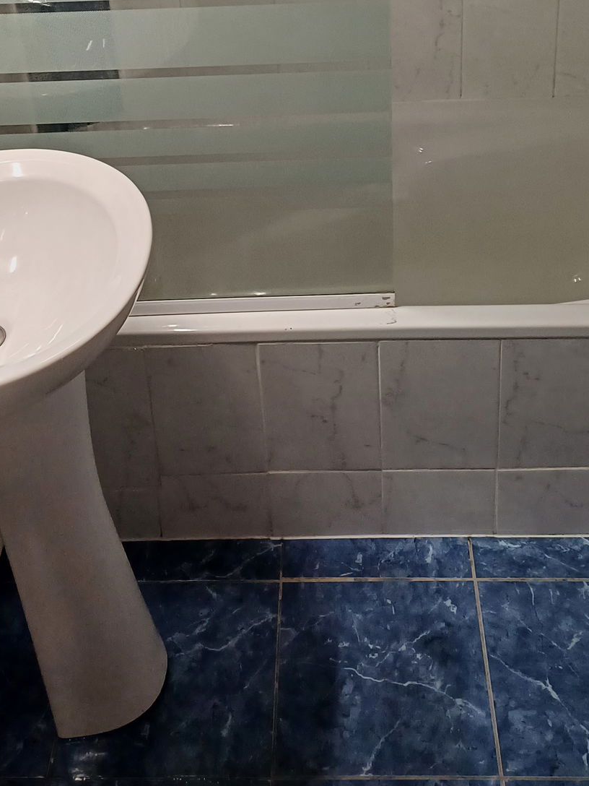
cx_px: 283
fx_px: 1112
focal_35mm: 49
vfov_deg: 36.3
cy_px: 65
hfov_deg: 29.7
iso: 400
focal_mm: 4.65
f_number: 1.8
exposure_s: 1/50
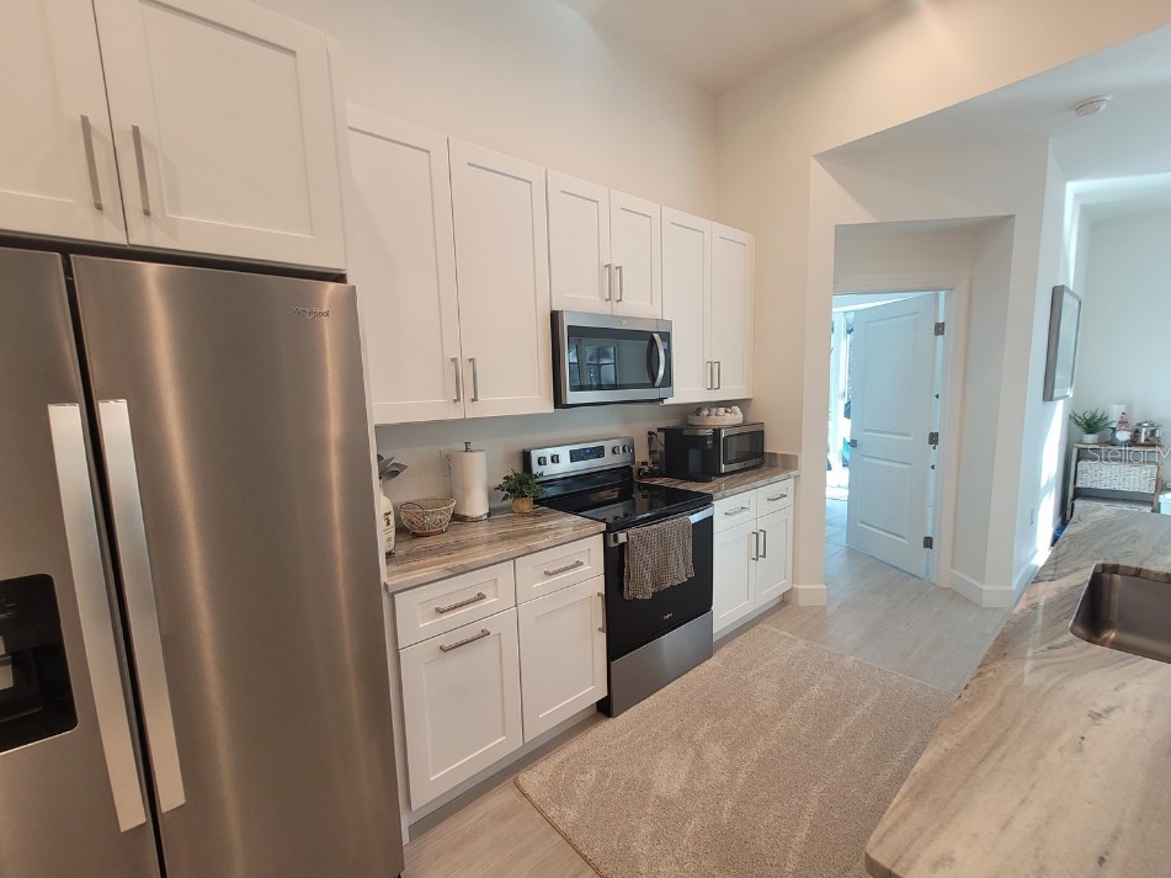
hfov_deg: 102.1
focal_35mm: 14
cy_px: 453
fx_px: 474
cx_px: 573
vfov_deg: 85.6
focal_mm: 1.74
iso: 80
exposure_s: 1/60
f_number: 2.2
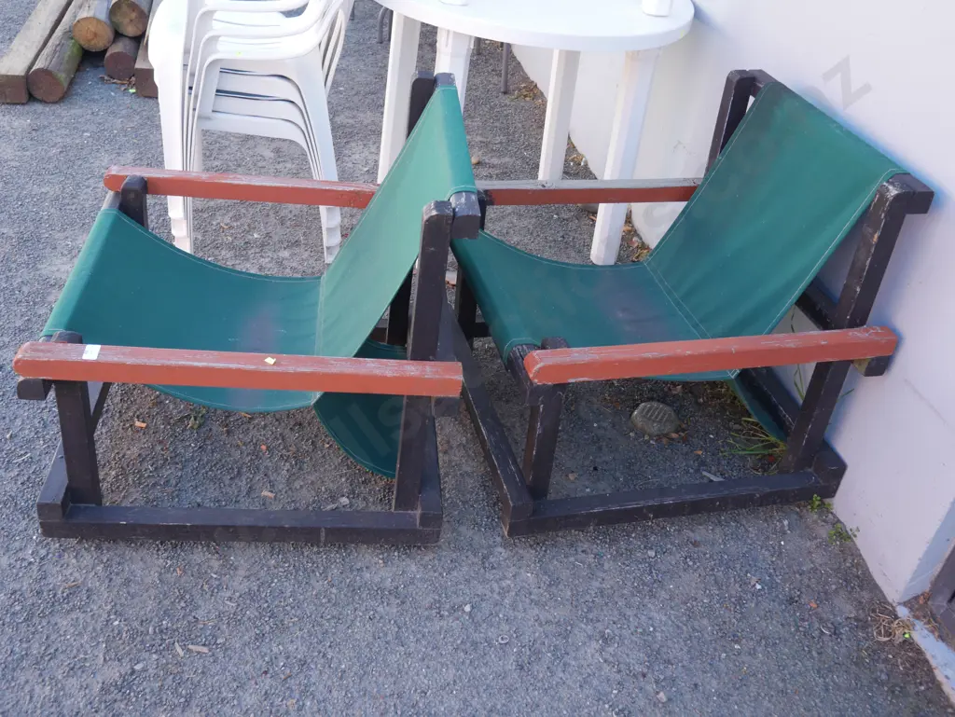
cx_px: 478
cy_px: 358
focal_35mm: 36
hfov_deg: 51.3
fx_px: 994
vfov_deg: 39.7
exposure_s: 1/125
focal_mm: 18
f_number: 4
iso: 200
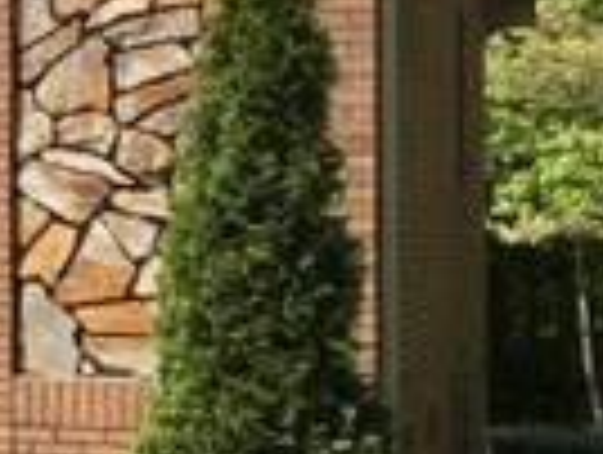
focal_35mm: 138
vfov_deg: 10.8
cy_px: 193
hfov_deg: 11.7
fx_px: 2408
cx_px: -832
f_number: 2.2
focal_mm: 4.15
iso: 25
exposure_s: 1/916
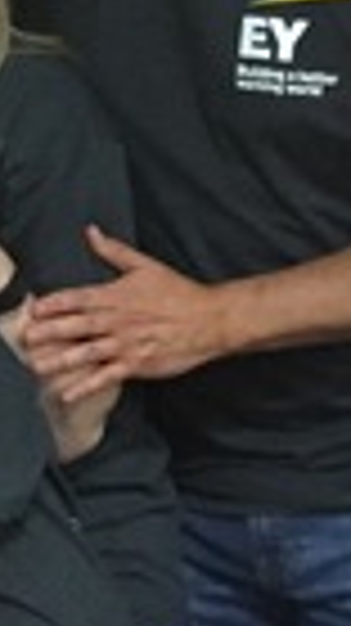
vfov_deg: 13.0
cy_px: 99
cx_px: -765
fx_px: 2718
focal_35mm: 164
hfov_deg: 6.6
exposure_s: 1/20
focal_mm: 4.15
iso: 250
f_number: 2.2
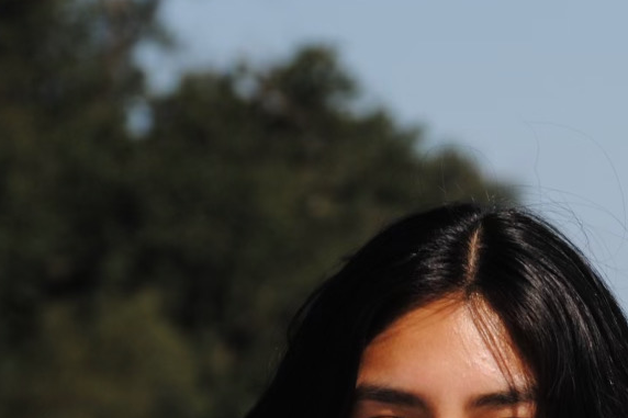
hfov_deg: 4.3
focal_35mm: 483
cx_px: 893
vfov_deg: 2.8
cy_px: 366
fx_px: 8417
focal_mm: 95
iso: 100
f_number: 6.3
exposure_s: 1/640
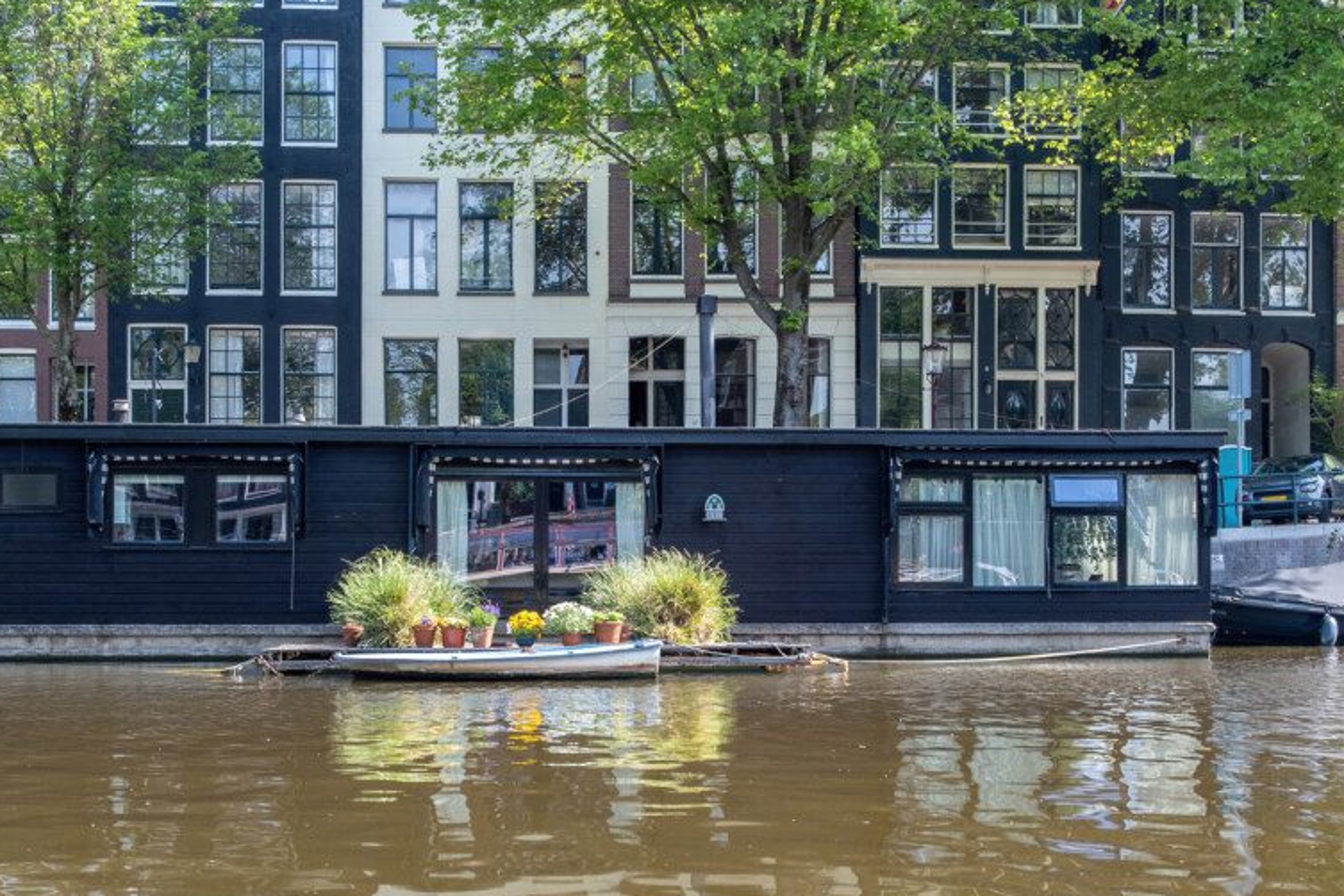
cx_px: 607
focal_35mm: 43
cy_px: 568
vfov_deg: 31.0
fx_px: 1605
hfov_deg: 45.4
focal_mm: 18
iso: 160
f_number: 4
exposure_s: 1/210
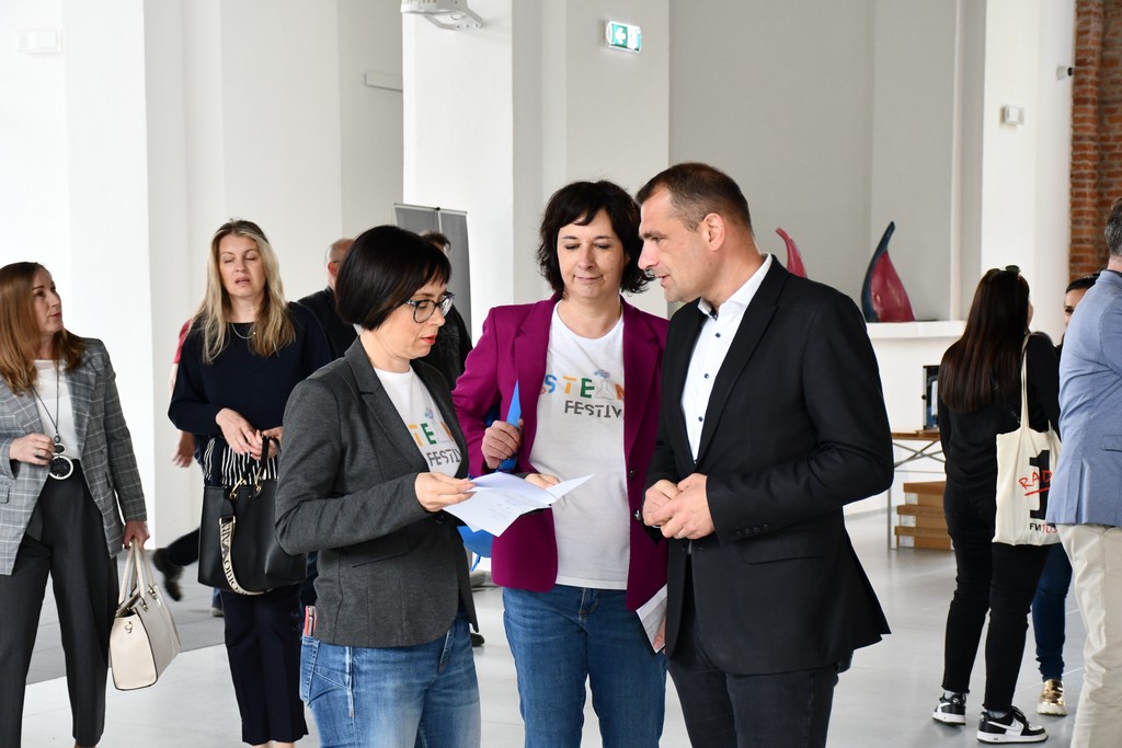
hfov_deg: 30.1
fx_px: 2088
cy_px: 374
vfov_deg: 20.3
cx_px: 561
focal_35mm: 67
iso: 1100
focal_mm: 45
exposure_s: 1/125
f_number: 4.5
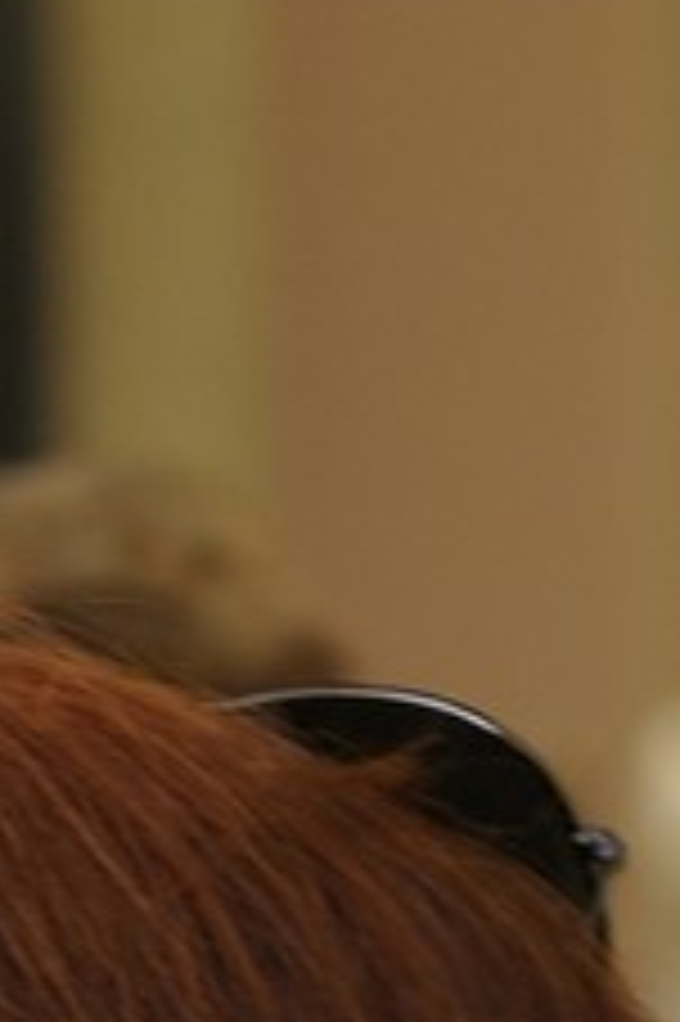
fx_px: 13989
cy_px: 3539
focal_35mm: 493
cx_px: -338
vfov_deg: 4.0
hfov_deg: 2.8
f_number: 4.5
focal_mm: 70
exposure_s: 1/200
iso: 200
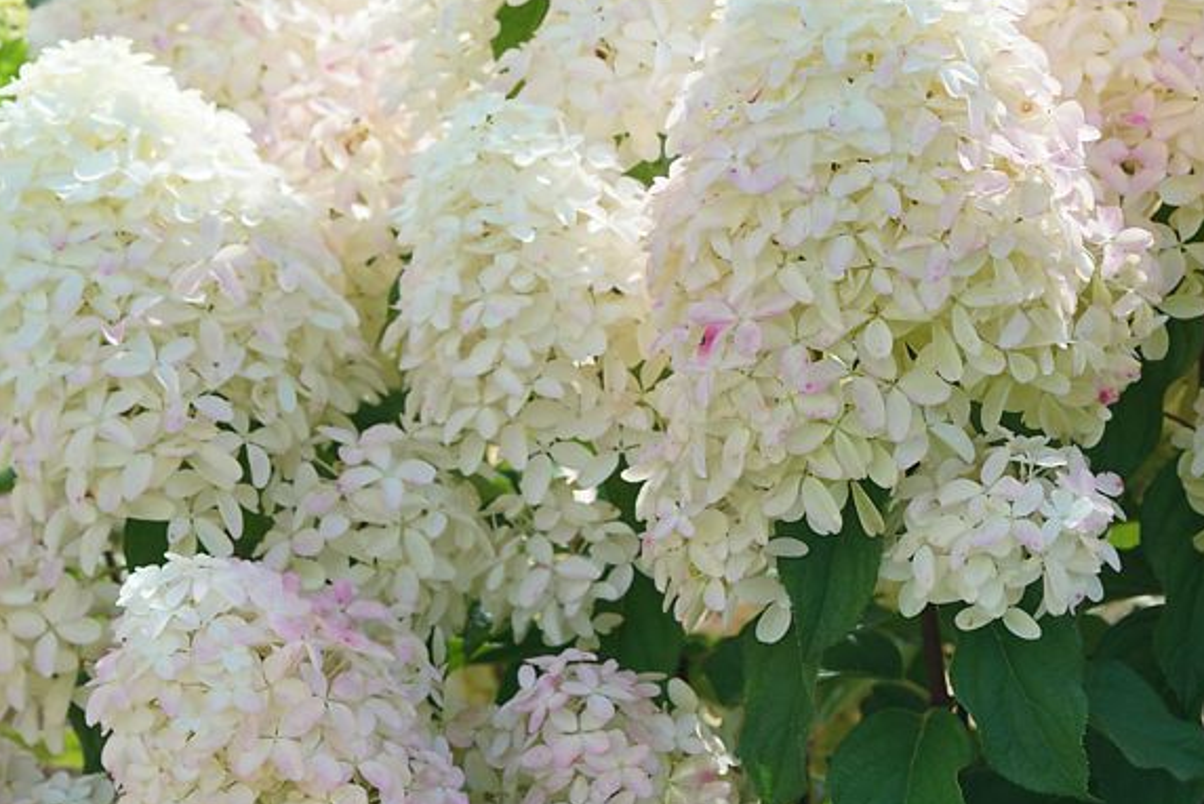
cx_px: 823
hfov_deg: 11.2
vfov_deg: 7.5
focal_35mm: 183
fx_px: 6123
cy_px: 130
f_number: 5.6
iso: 250
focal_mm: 85
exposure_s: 1/160
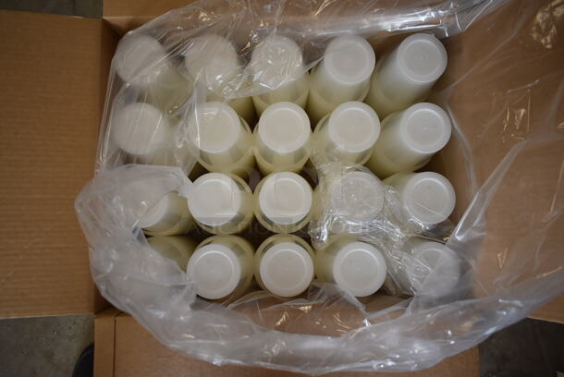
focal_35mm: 27
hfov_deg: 67.3
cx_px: 282
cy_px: 188
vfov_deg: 48.0
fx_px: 423
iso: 500
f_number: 3.5
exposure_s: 1/125
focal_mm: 18
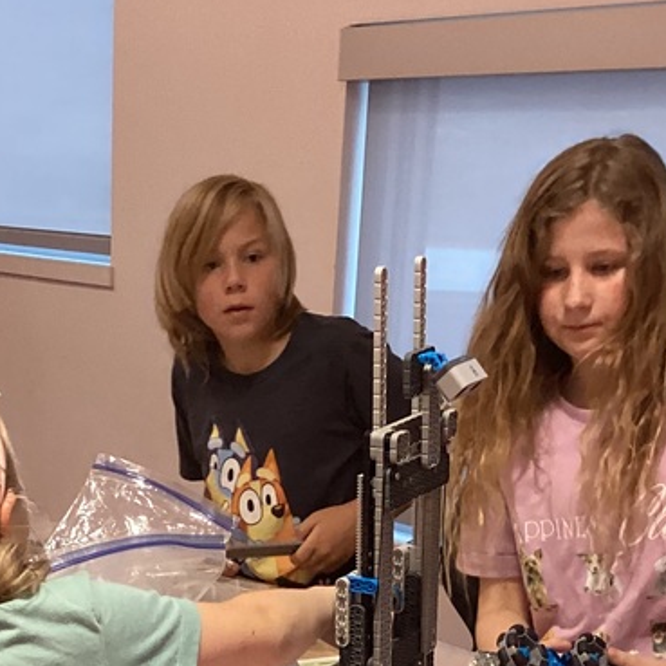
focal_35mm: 76
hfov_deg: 22.7
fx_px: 1654
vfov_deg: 20.9
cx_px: 283
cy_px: 845
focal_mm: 3.3
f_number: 2.4
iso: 250
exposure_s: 1/60
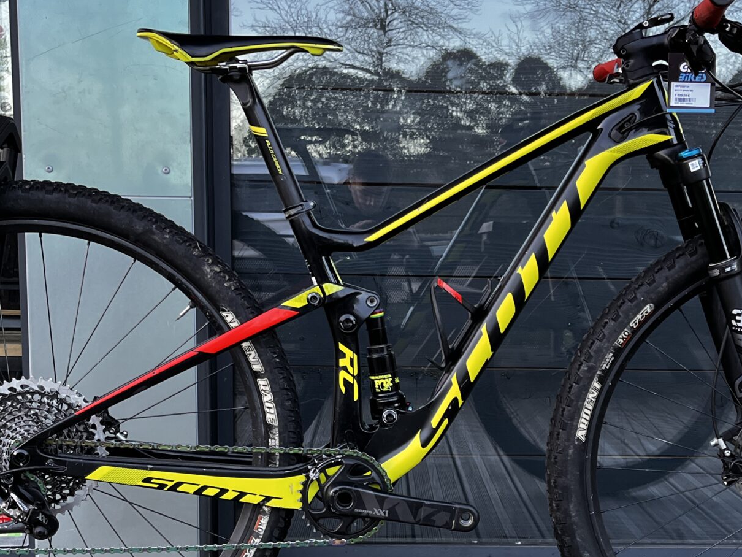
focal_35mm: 55
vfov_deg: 26.4
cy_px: 382
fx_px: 1179
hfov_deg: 34.9
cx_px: 431
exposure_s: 1/100
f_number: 1.6
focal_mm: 5.1
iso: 100
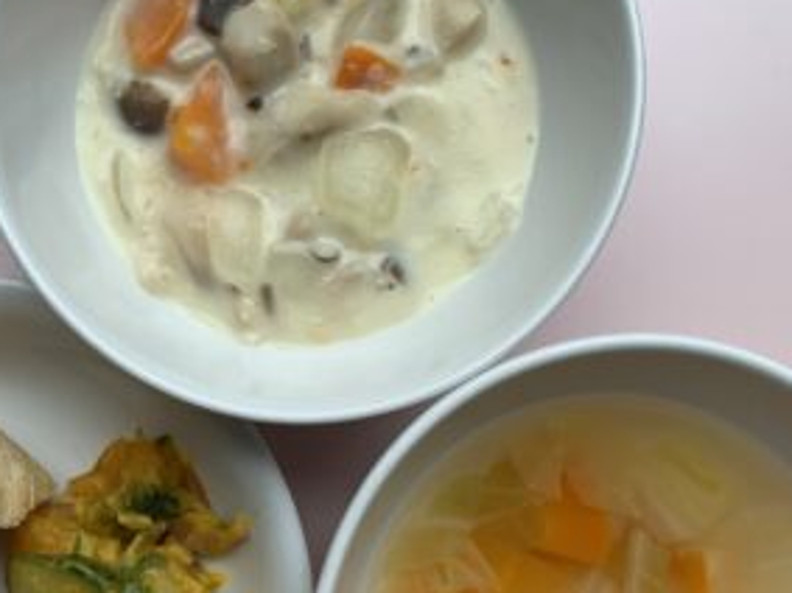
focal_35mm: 46
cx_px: 283
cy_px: 404
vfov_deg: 31.2
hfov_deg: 40.9
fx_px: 1052
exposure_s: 1/404
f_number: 1.8
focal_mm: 4.25
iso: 25
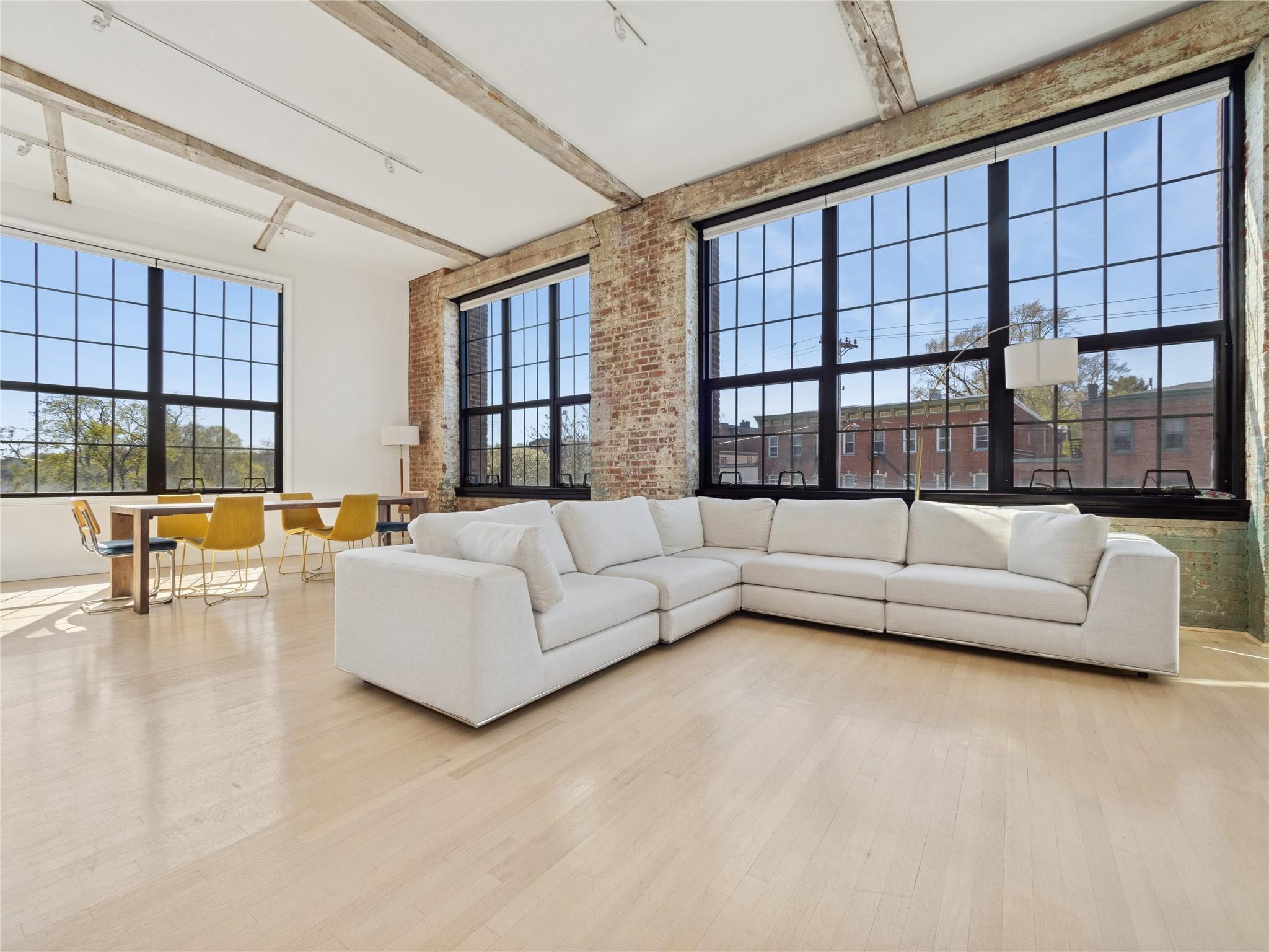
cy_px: 476
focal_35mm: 14
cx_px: 634
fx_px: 513
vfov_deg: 85.7
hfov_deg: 102.1
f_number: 8
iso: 200
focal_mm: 7
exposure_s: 1/80
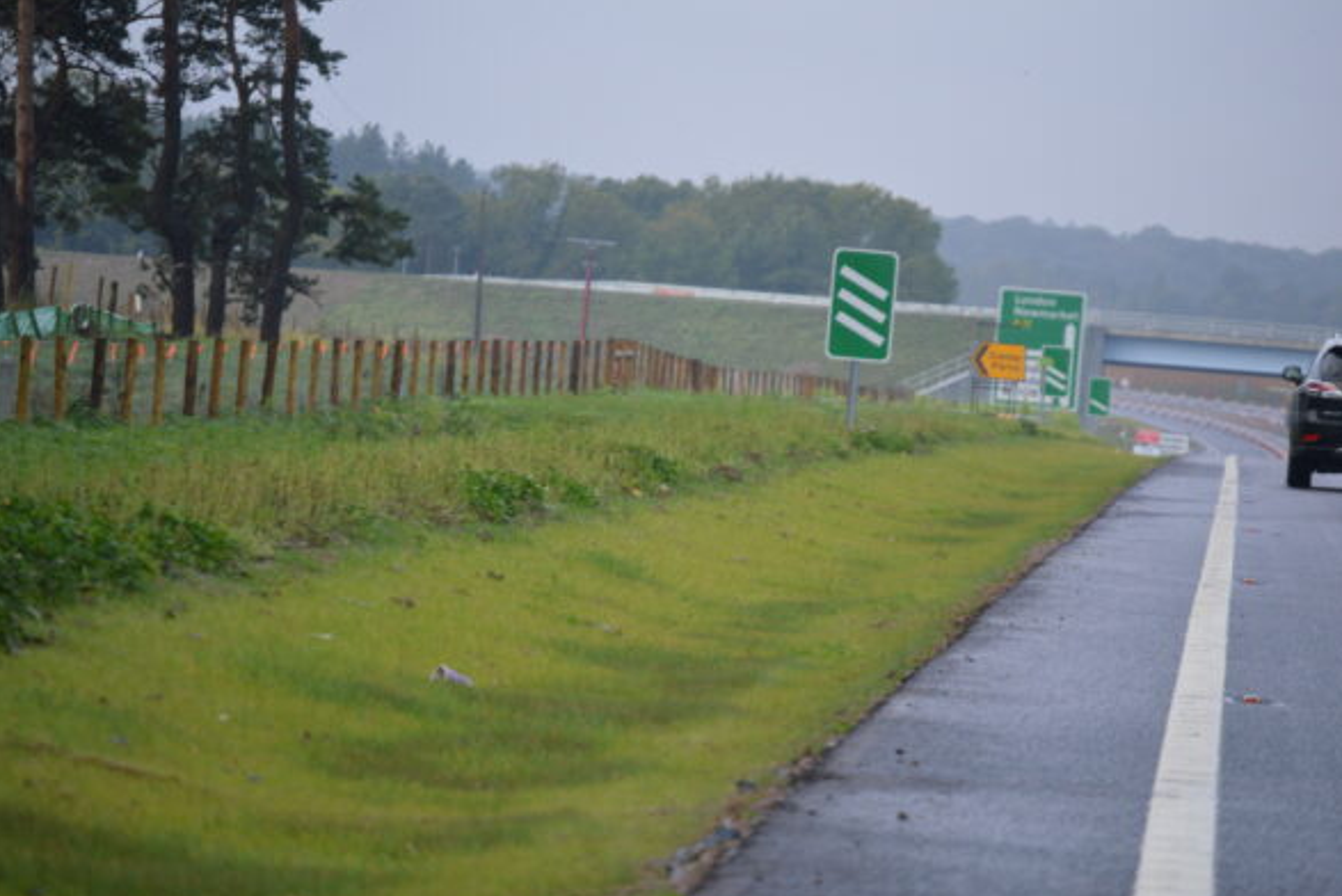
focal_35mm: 238
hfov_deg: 8.7
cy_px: 450
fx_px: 8858
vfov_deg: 5.8
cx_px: 668
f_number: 5.3
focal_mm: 155
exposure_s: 1/500
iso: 500
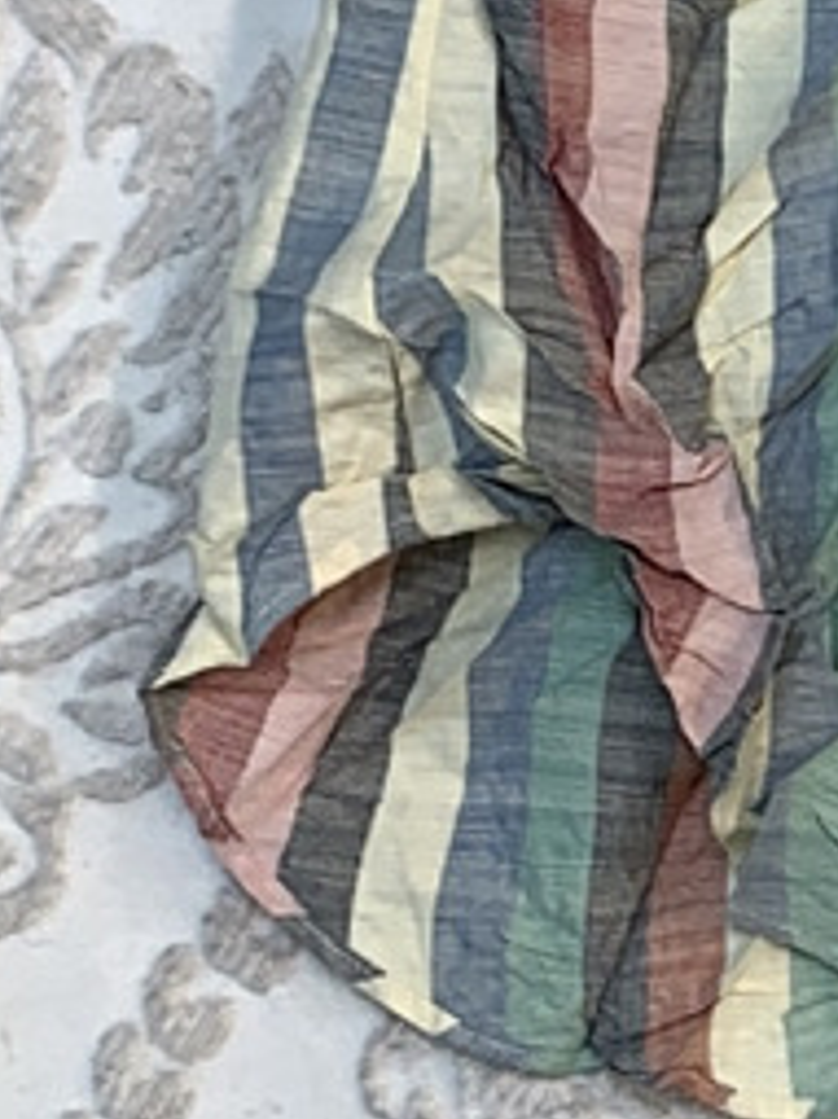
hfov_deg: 12.4
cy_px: 610
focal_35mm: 110
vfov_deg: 17.9
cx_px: 1474
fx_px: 3554
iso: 25
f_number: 1.8
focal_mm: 4.25
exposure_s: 1/101
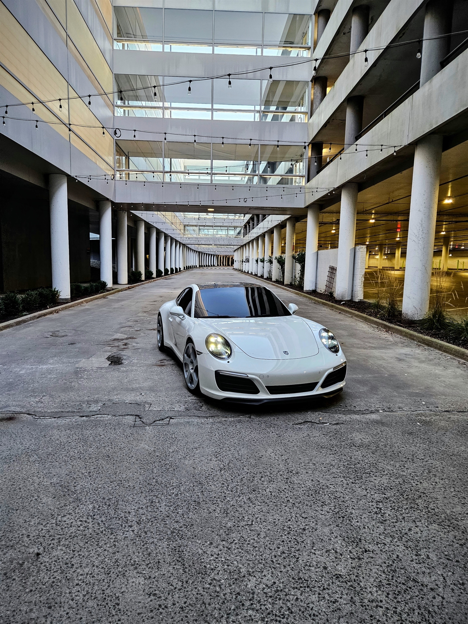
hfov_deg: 58.9
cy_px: 312
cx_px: 234
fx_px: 415
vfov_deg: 73.9
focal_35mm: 23
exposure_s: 1/120
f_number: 1.8
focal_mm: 5.4
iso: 320
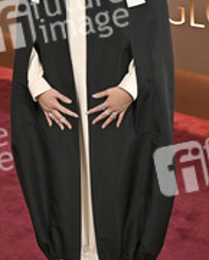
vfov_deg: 21.9
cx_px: 97
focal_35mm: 87
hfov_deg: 17.7
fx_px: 672
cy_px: 90
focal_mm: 42
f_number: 5.6
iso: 2500
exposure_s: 1/320
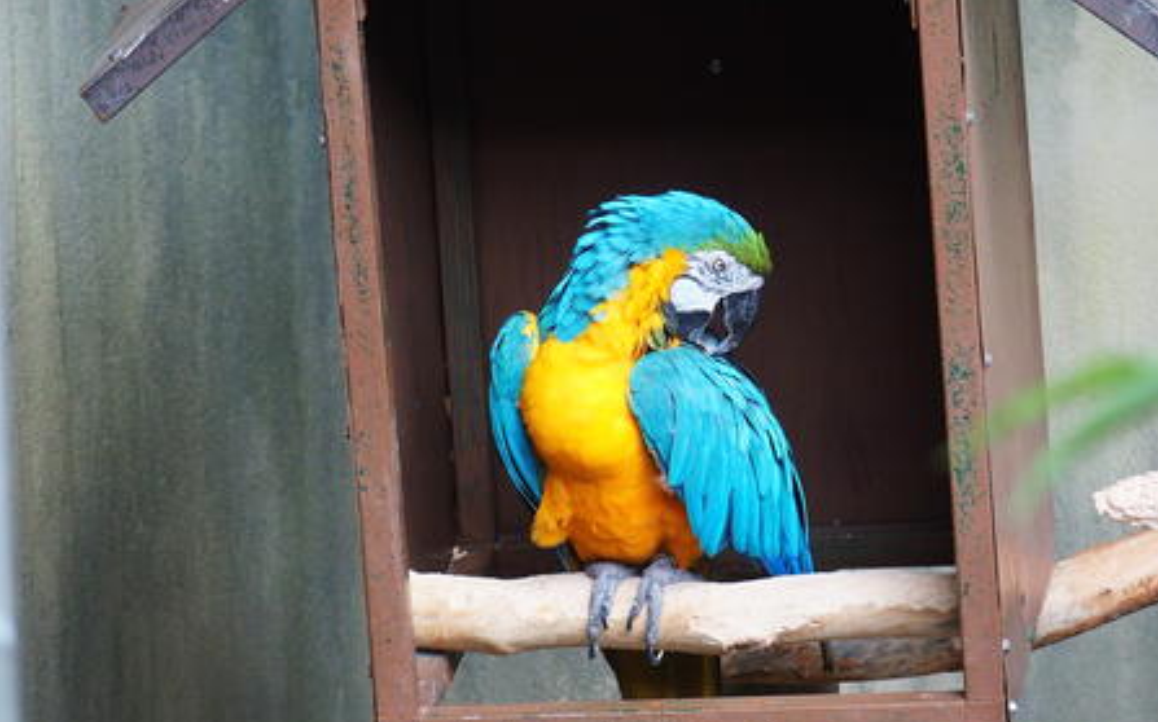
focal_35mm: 235
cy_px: 308
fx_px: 7414
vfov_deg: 5.6
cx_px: 580
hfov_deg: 8.9
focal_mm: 46.7
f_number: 2.8
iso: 400
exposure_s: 1/200
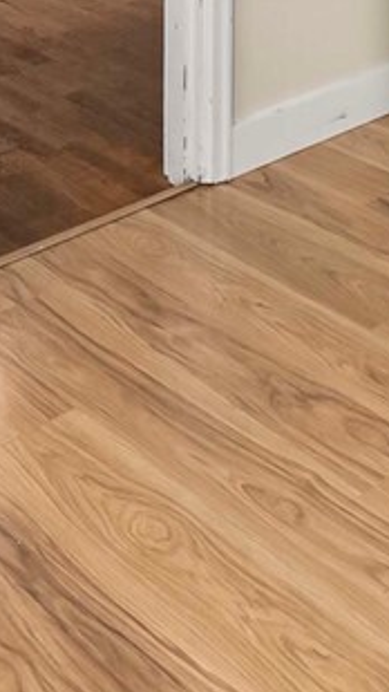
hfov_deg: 17.2
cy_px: -370
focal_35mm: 69
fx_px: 1264
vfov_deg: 23.7
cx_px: 348
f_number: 7.1
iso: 125
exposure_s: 1/60
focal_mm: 12
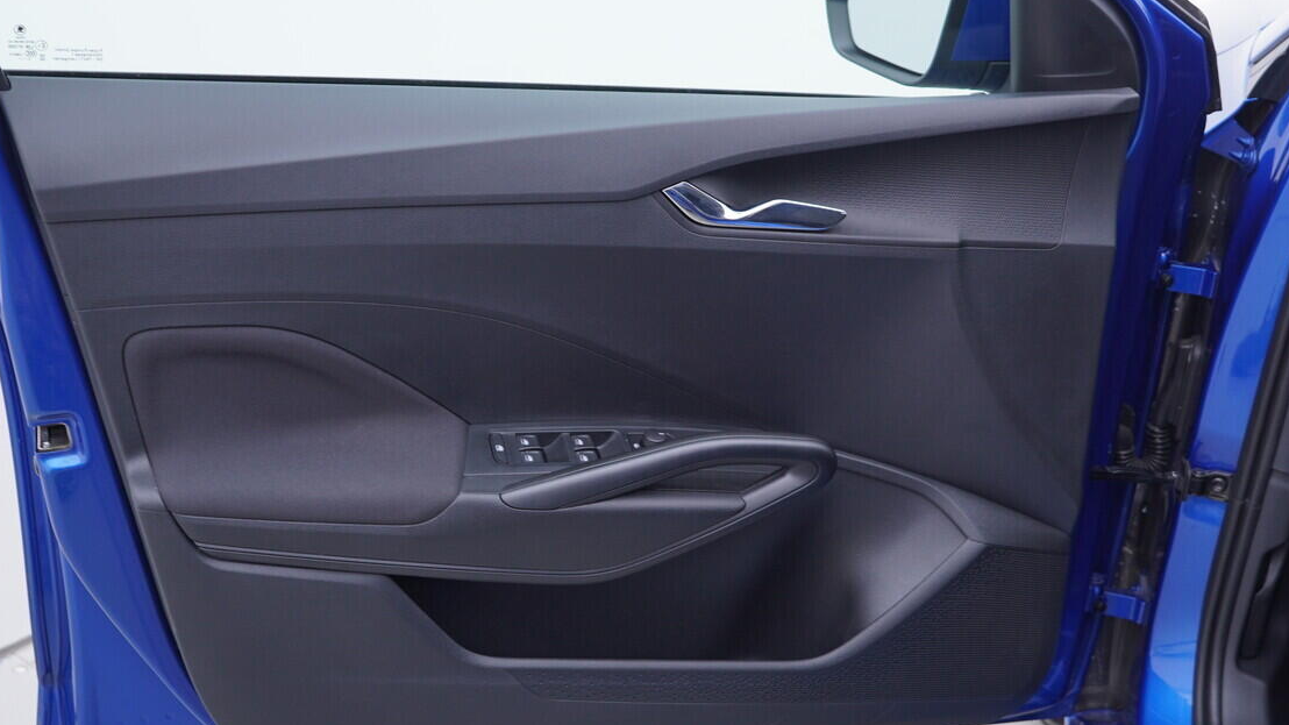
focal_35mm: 49
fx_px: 1675
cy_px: 349
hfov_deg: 42.1
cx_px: 624
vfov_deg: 24.4
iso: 125
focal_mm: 24
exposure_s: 1/50
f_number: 3.2
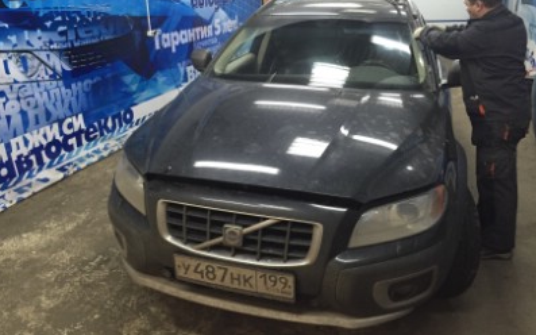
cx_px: 269
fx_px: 453
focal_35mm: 31
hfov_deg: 61.2
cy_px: 135
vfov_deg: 40.4
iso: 250
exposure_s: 1/33
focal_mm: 4.15
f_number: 2.2
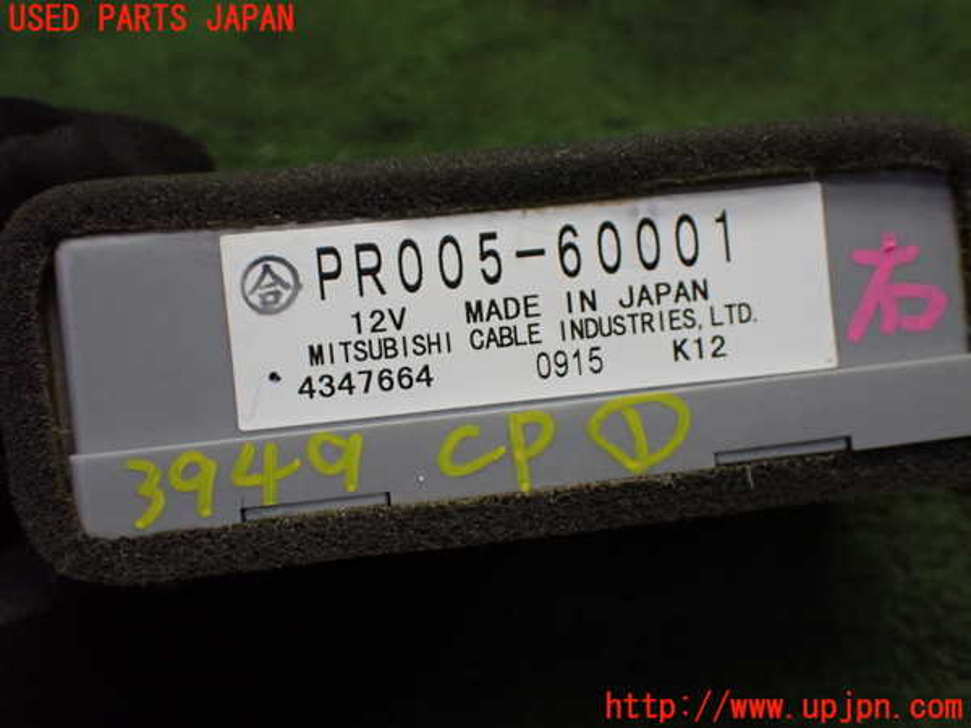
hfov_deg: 42.9
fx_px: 1234
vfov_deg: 32.9
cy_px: 364
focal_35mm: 44
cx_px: 486
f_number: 2.9
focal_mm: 7.84
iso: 640
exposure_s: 1/160
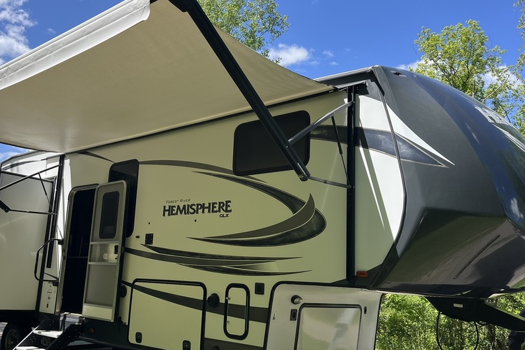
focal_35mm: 34
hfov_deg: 55.2
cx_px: 200
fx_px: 496
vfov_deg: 38.9
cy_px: 178
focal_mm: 5.1
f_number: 1.6
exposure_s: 1/1923
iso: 50
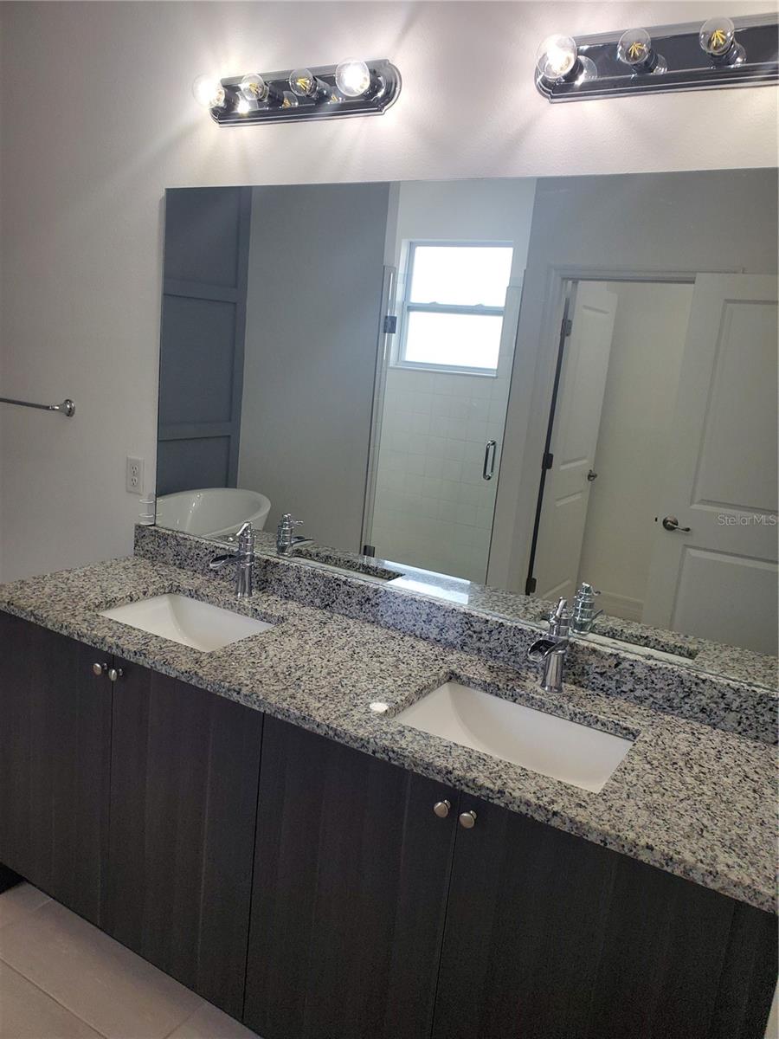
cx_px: 390
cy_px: 520
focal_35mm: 26
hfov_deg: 53.1
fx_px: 780
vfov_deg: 67.3
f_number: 2.4
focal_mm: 4.3
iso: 160
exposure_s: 1/120
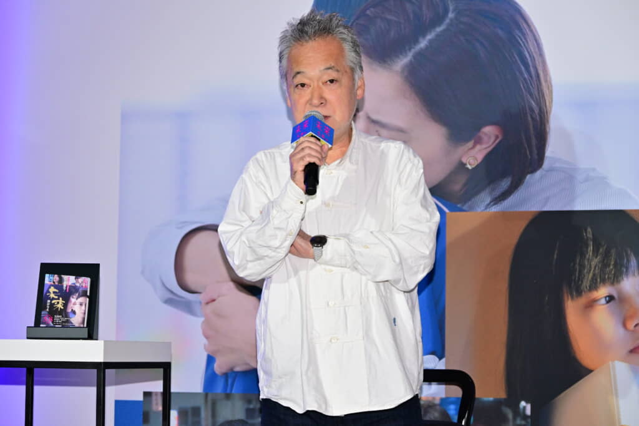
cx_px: 320
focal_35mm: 93
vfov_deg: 14.7
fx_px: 1651
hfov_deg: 21.9
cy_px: 213
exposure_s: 1/200
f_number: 6.3
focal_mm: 93
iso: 2500
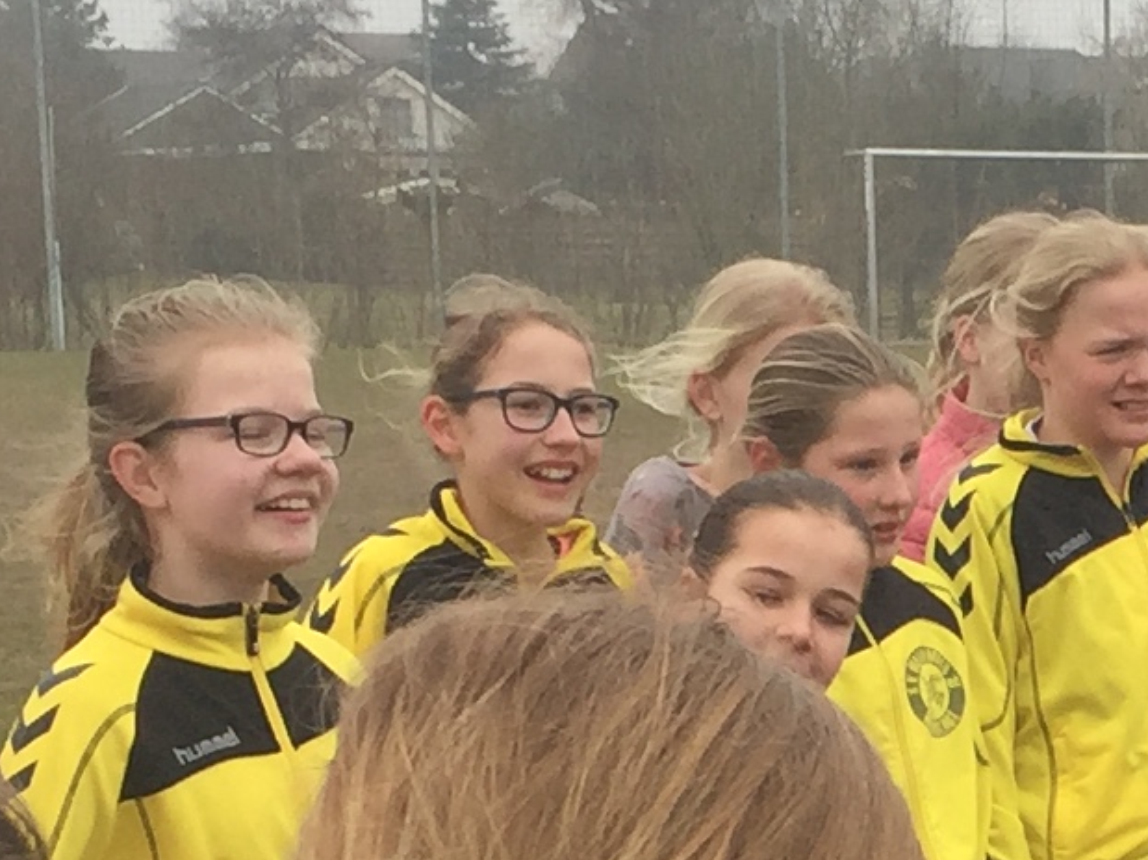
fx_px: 5073
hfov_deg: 12.4
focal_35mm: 153
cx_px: 1601
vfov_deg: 9.5
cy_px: 1105
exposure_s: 1/590
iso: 32
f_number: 2.2
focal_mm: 4.15
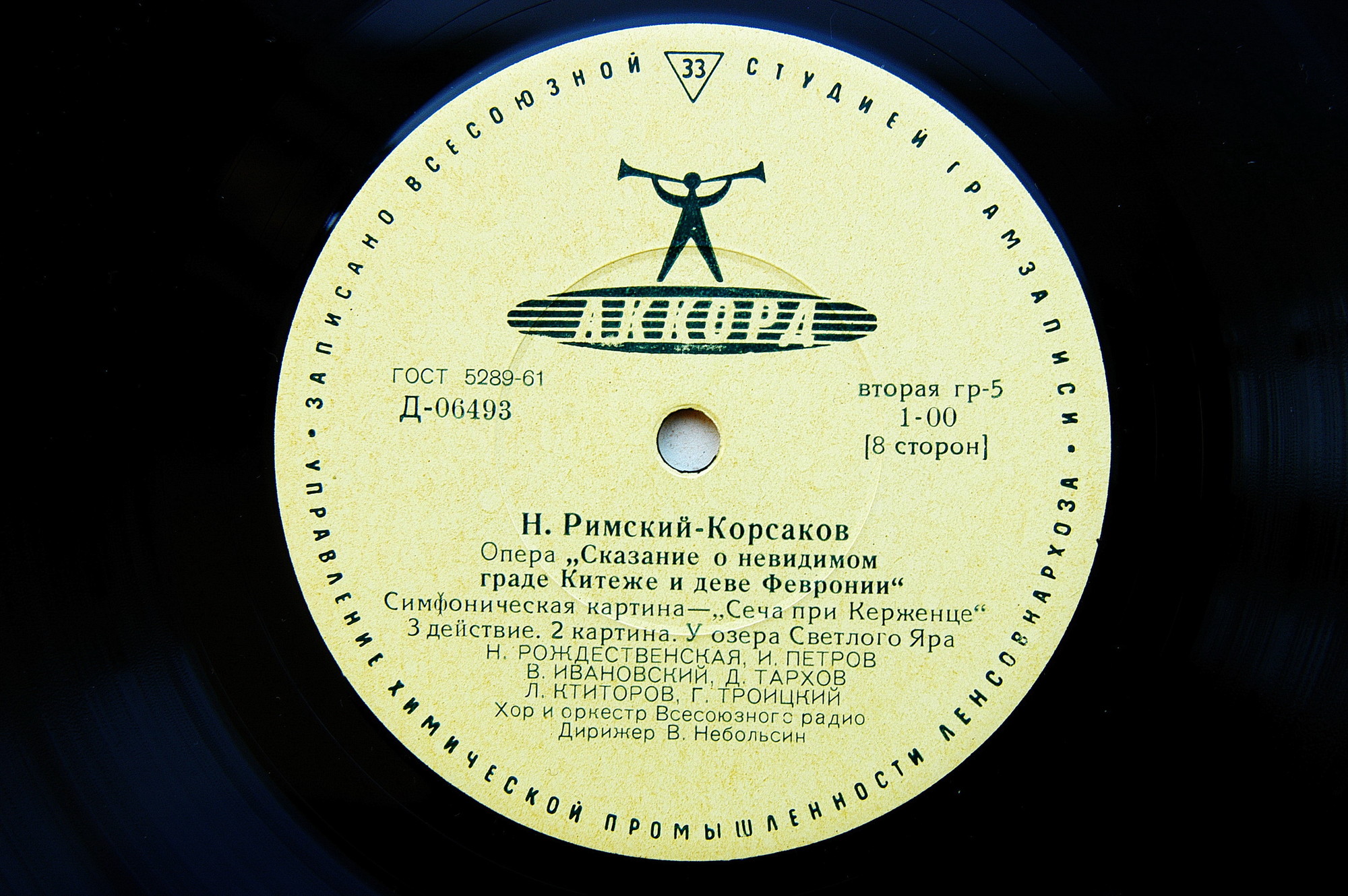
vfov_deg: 25.7
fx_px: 1964
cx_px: 674
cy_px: 448
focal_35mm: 52
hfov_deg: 37.9
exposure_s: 1/100
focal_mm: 35
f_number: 5
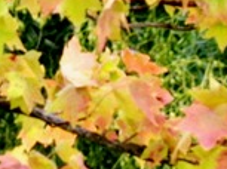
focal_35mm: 1305
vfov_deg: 1.1
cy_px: 91
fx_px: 8538
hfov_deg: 1.5
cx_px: 27
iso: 400
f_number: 4.5
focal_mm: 84.2
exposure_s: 1/155
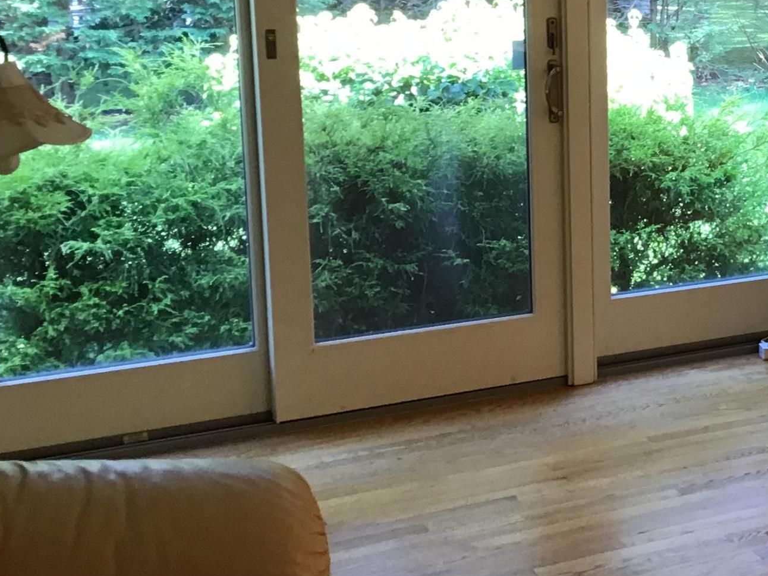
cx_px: 754
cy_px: 197
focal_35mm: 72
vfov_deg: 20.4
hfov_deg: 25.8
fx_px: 1597
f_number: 2.4
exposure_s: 1/30
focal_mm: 3.3
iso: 64
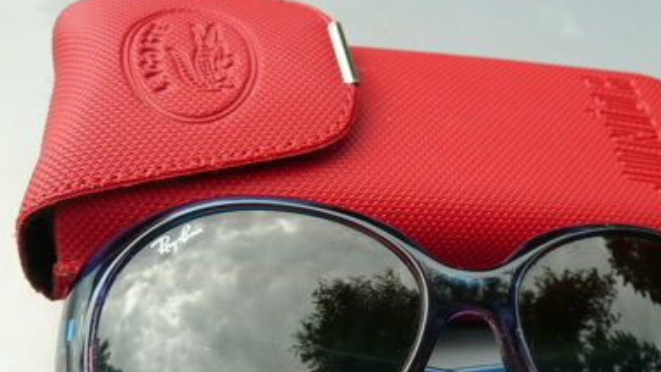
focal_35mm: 50
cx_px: 384
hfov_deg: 41.2
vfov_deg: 23.6
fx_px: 876
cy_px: 291
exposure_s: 1/160
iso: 100
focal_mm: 4.9
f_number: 3.4
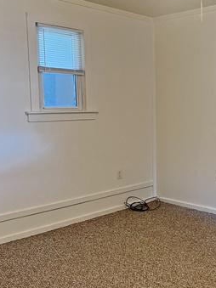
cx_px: 181
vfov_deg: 41.2
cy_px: 133
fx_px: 383
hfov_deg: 30.5
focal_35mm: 46
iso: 400
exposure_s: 1/60
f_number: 1.5
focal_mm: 5.7
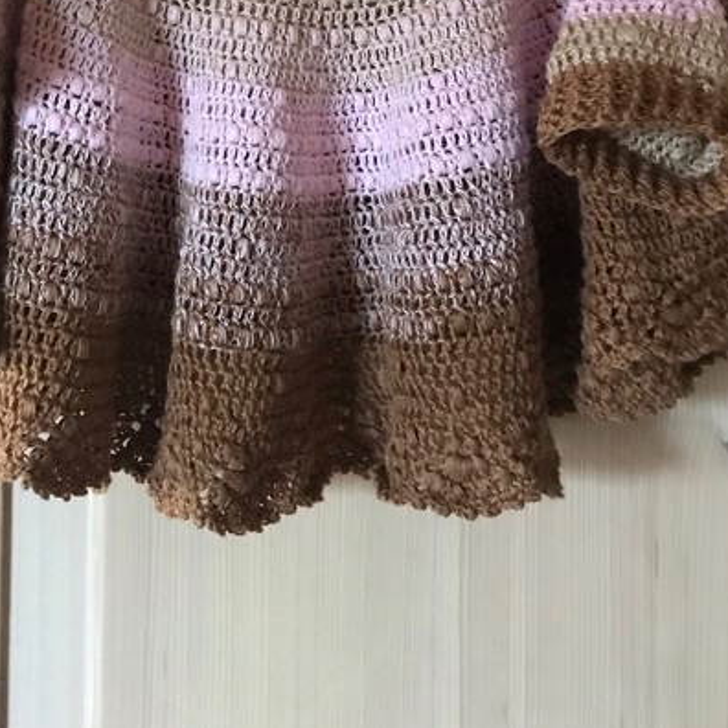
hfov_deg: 33.9
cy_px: 33
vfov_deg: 31.9
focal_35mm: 50
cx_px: 278
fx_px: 1190
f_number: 1.8
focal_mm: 3.99
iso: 100
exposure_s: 1/5
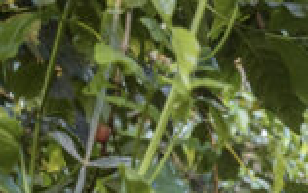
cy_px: 420
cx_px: 437
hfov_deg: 14.7
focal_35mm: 134
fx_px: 1126
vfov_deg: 9.1
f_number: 5
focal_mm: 27
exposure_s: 1/160
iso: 1250
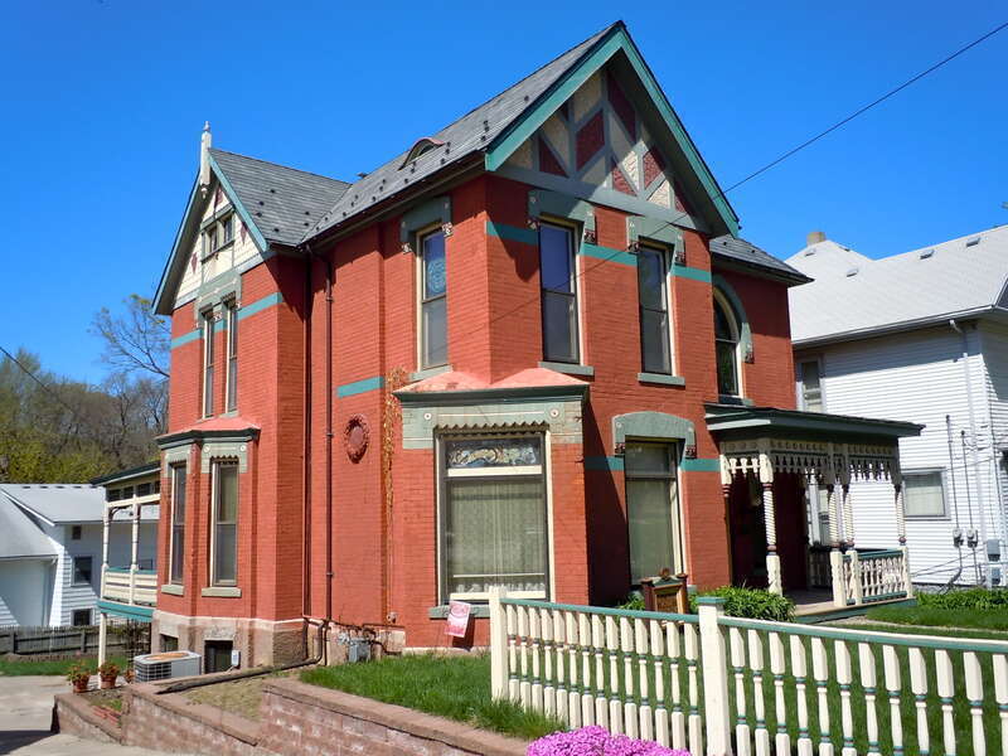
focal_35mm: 28
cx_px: 504
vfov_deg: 49.7
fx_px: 815
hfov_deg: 63.4
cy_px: 378
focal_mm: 5
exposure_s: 1/1000
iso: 100
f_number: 3.7
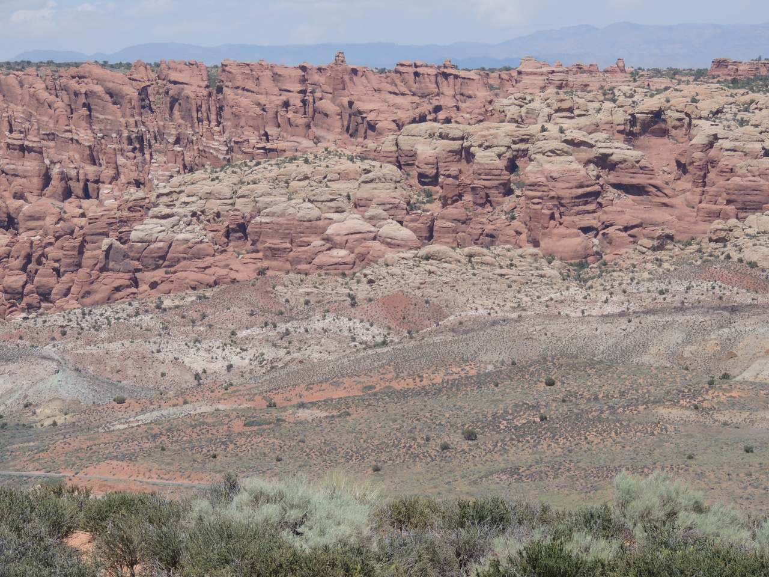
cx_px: 384
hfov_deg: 10.7
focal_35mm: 185
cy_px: 288
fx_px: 4110
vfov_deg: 8.0
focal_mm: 33
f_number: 4.6
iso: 100
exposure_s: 1/800
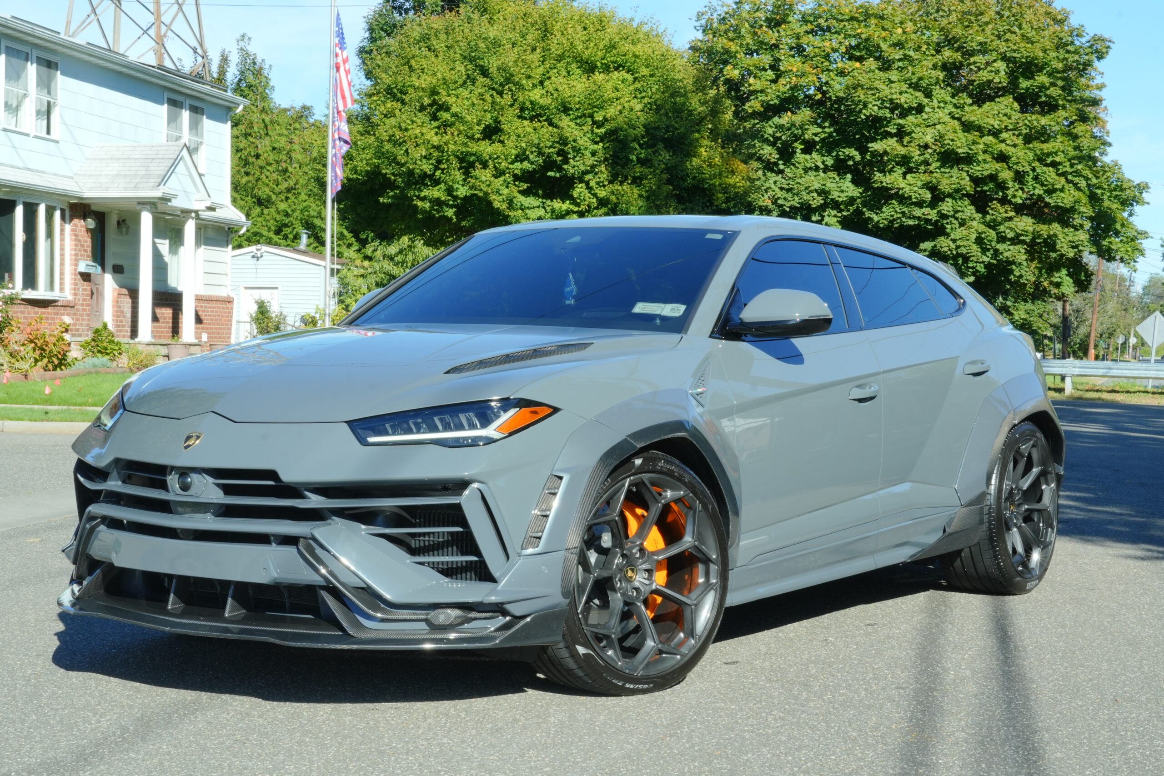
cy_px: 388
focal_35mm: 57
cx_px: 582
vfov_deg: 23.8
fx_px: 1843
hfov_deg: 35.1
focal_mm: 38
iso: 400
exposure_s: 1/80
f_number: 22
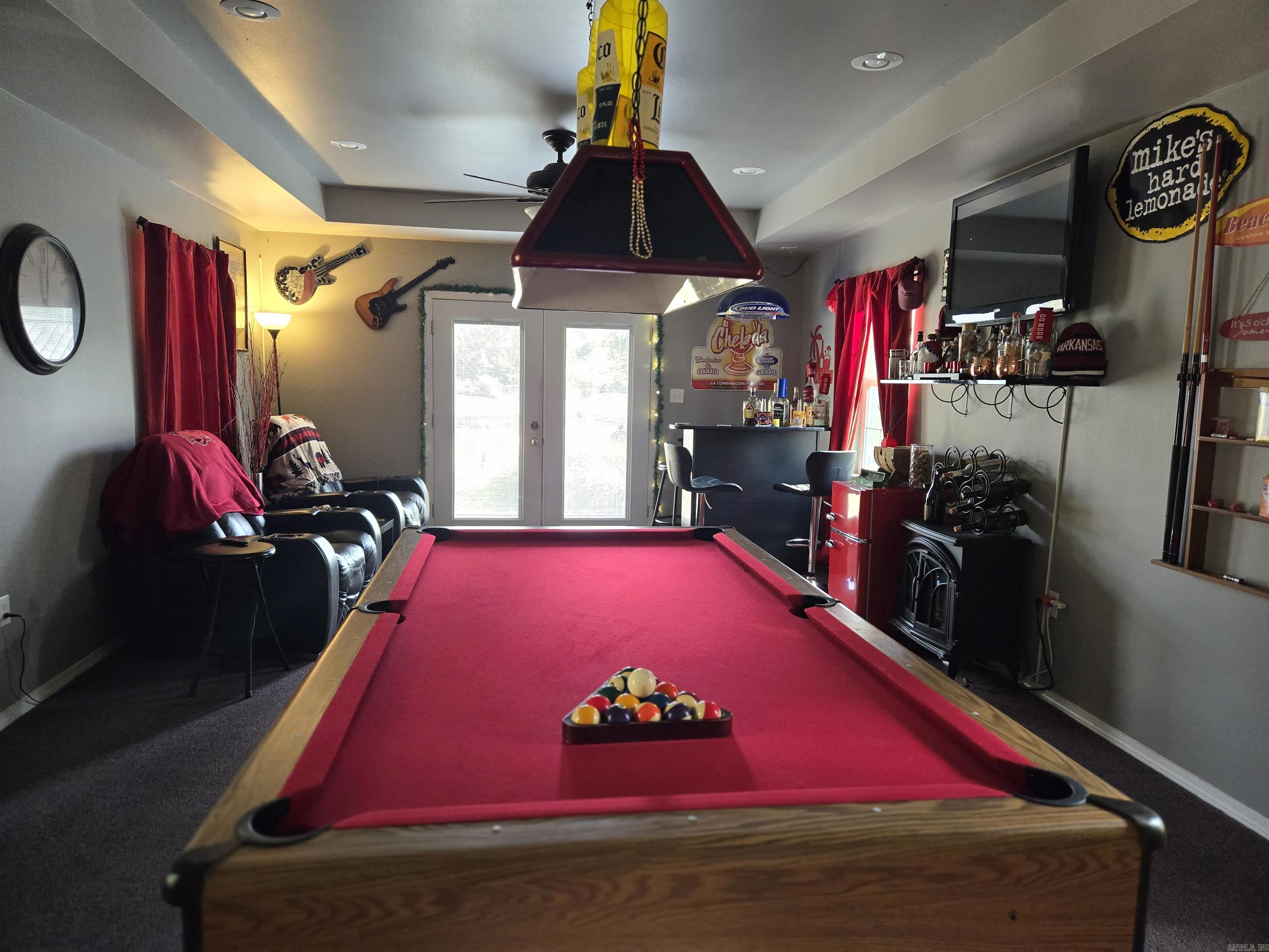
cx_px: 634
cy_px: 476
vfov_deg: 58.9
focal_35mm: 23
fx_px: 843
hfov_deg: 73.9
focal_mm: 5.4
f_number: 1.8
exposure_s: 1/240
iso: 800
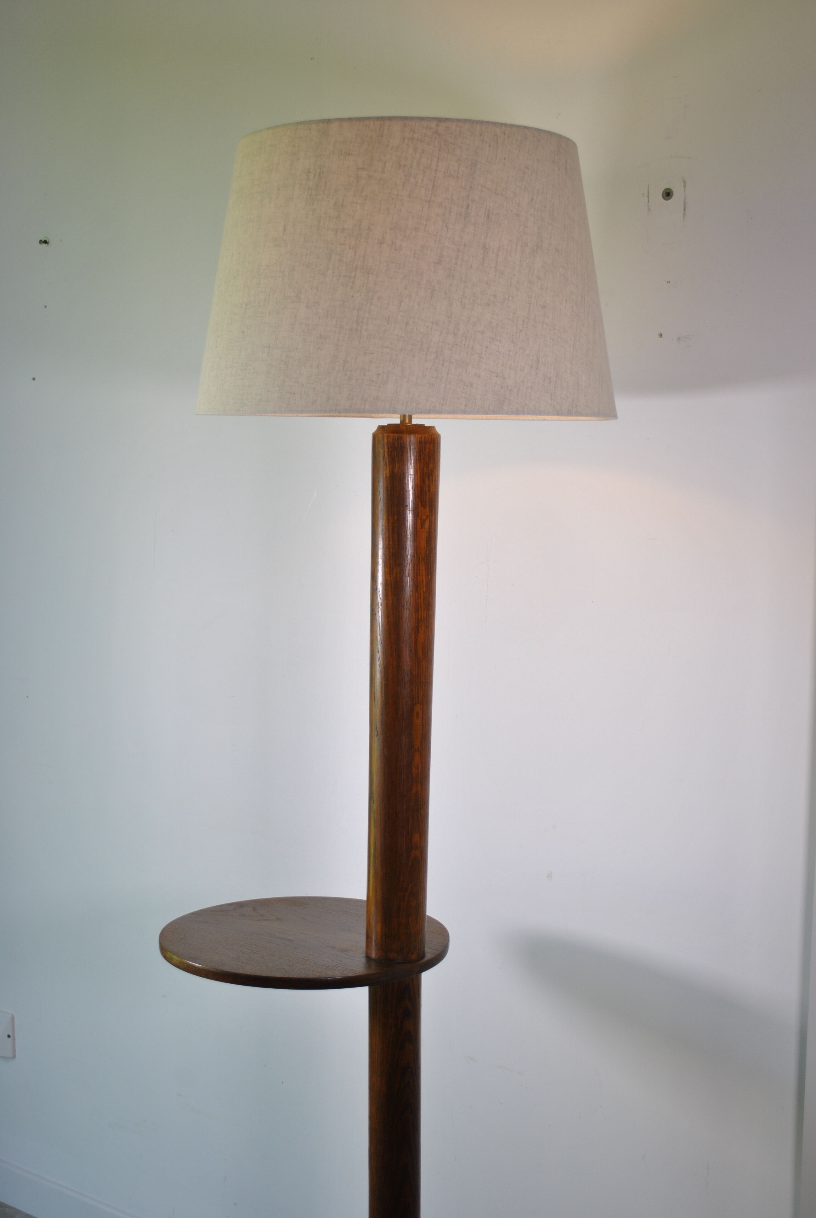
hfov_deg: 28.2
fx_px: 1627
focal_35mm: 48
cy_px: 609
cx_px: 408
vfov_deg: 41.1
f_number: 4.8
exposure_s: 1/100
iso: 200
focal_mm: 32
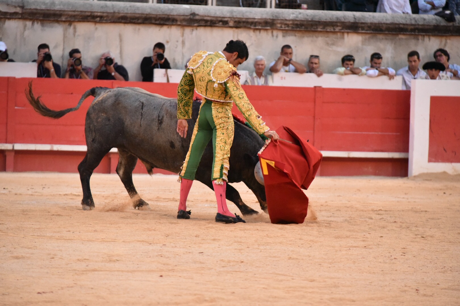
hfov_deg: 9.8
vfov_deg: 6.5
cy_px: 153
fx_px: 2683
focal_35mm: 210
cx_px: 230
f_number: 5.6
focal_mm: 210
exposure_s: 1/640
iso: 12800
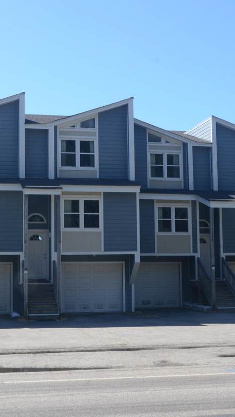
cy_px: 208
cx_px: 80
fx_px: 632
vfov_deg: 36.6
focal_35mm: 57
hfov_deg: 21.0
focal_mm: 24
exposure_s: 1/80
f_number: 16
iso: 200
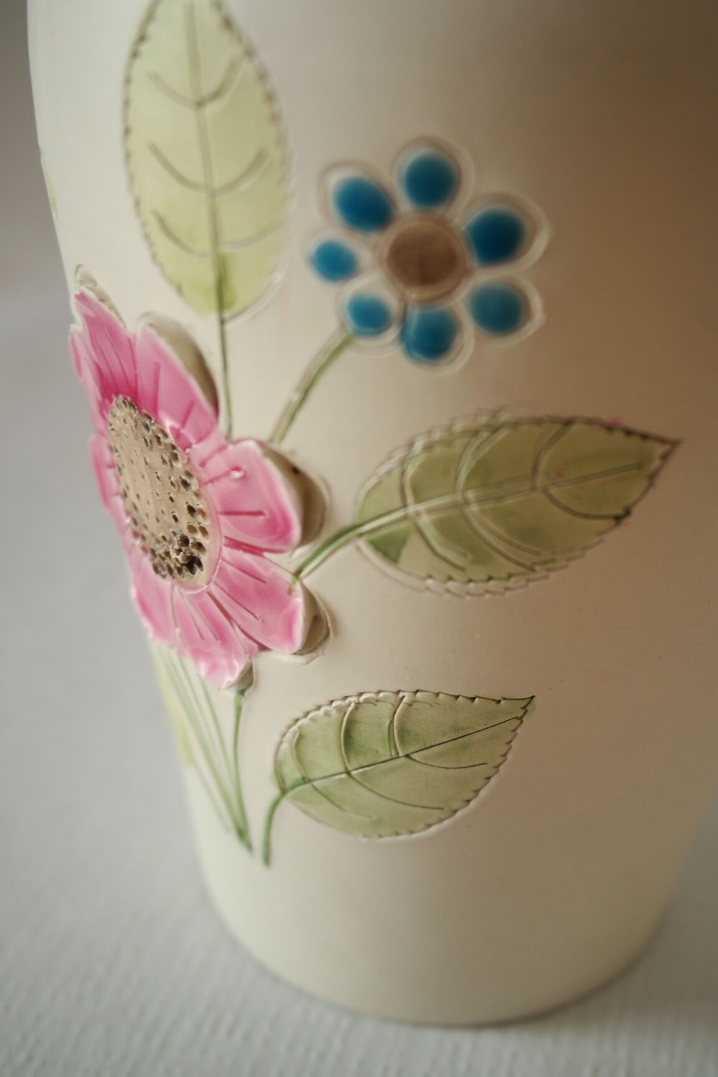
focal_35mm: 49
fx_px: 1466
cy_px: 538
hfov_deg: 27.5
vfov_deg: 40.3
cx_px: 359
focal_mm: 32
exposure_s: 1/25
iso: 100
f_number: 6.3
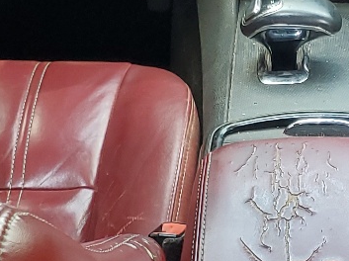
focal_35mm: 118
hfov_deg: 16.5
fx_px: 1188
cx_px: 315
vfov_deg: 12.5
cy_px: 82
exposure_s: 1/120
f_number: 1.5
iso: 63
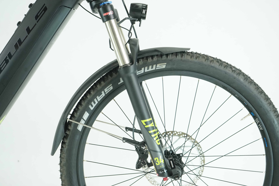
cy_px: 93
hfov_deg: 41.9
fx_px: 364
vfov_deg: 28.6
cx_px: 140
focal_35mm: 47
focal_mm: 47
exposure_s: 1/200
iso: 2500
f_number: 5.6
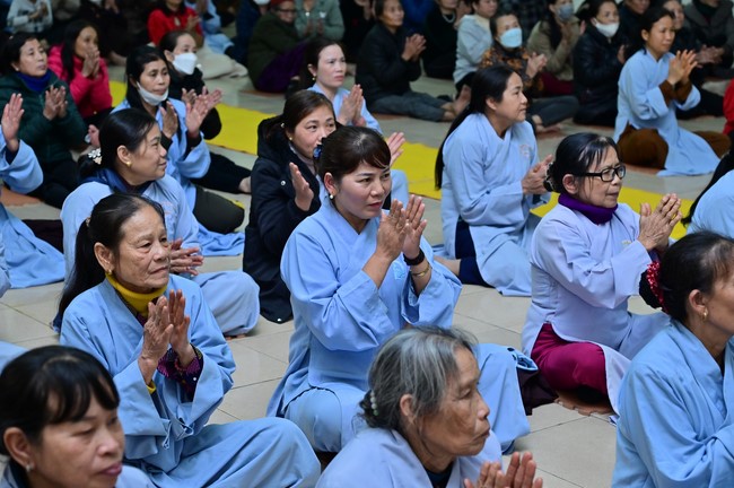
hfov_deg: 27.0
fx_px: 1528
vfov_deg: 18.1
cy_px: 244
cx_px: 367
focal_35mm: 75
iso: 2000
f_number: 5.6
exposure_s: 1/160
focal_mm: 75
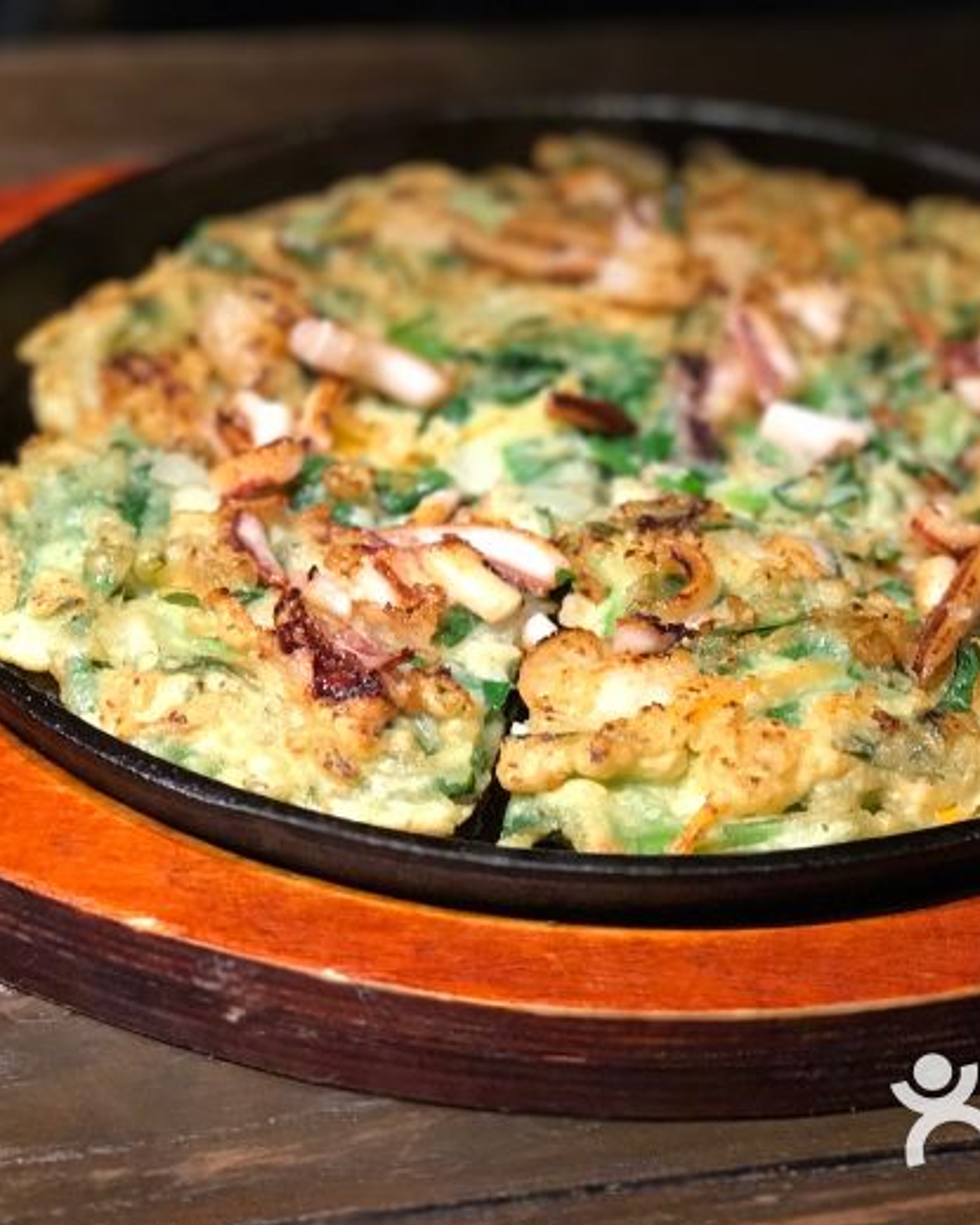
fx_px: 2720
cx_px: 656
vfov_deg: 25.4
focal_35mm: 75
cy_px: 612
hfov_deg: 20.4
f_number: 2.8
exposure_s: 1/50
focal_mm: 6.6
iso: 320
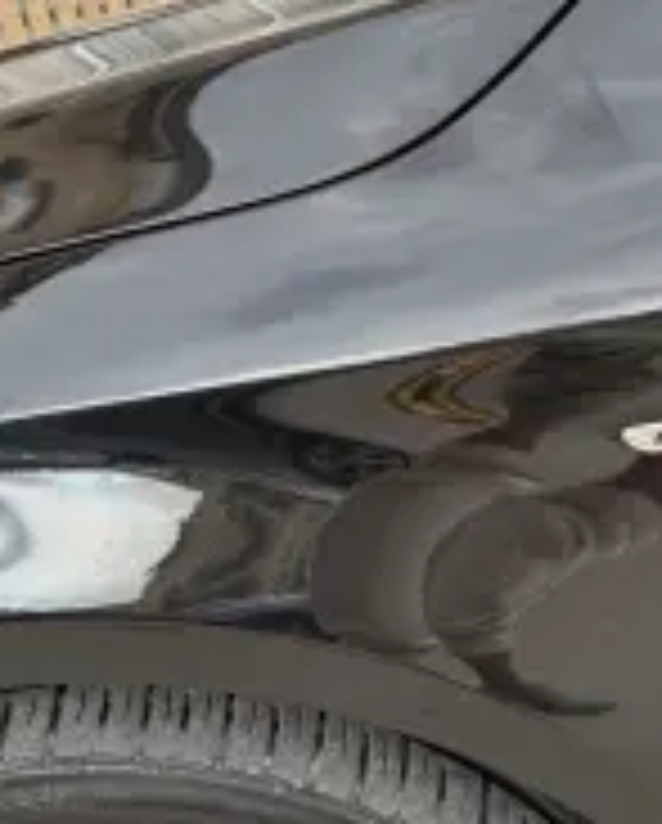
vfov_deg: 40.1
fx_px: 1124
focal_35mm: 46
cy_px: 320
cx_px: 545
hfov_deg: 31.8
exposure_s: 1/60
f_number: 1.78
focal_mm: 6.76
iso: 250
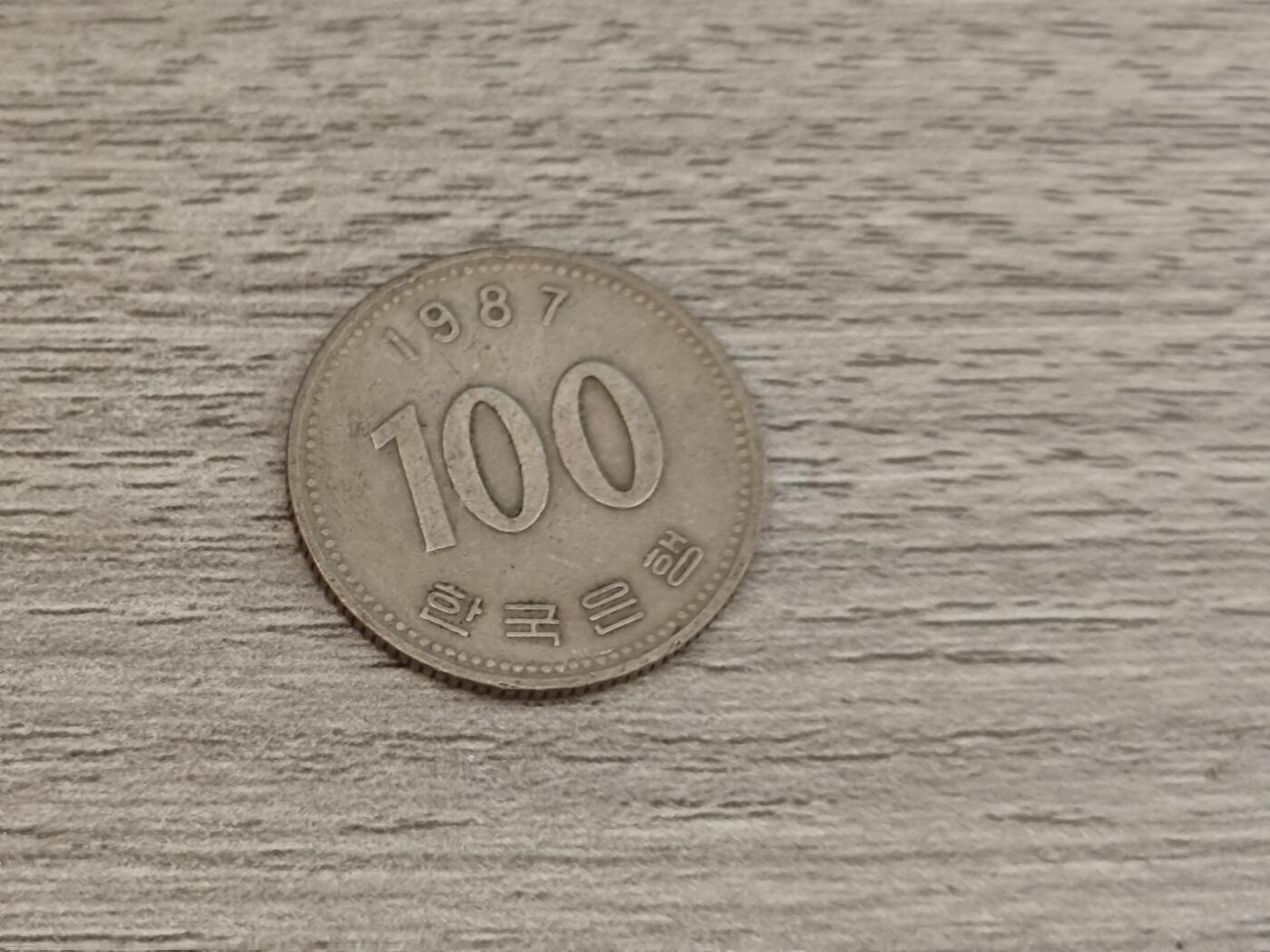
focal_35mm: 75
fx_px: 2752
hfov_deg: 26.0
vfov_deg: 19.6
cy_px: 476
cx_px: 635
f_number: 1.9
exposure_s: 1/49.7
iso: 640
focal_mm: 8.7
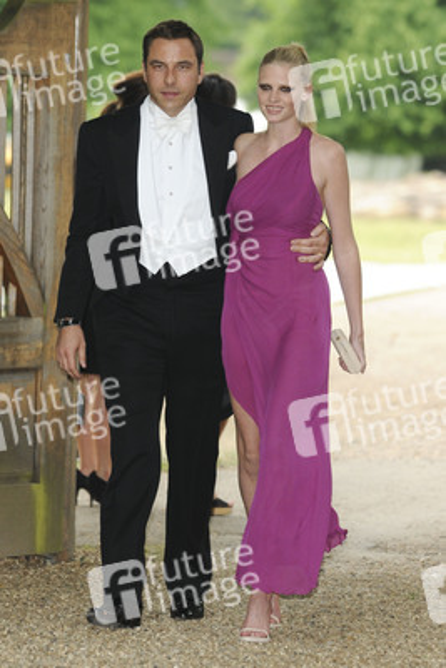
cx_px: 223
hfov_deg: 5.2
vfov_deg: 7.8
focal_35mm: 262
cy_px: 334
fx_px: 4874
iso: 500
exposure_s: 1/160
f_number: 4.5
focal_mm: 175
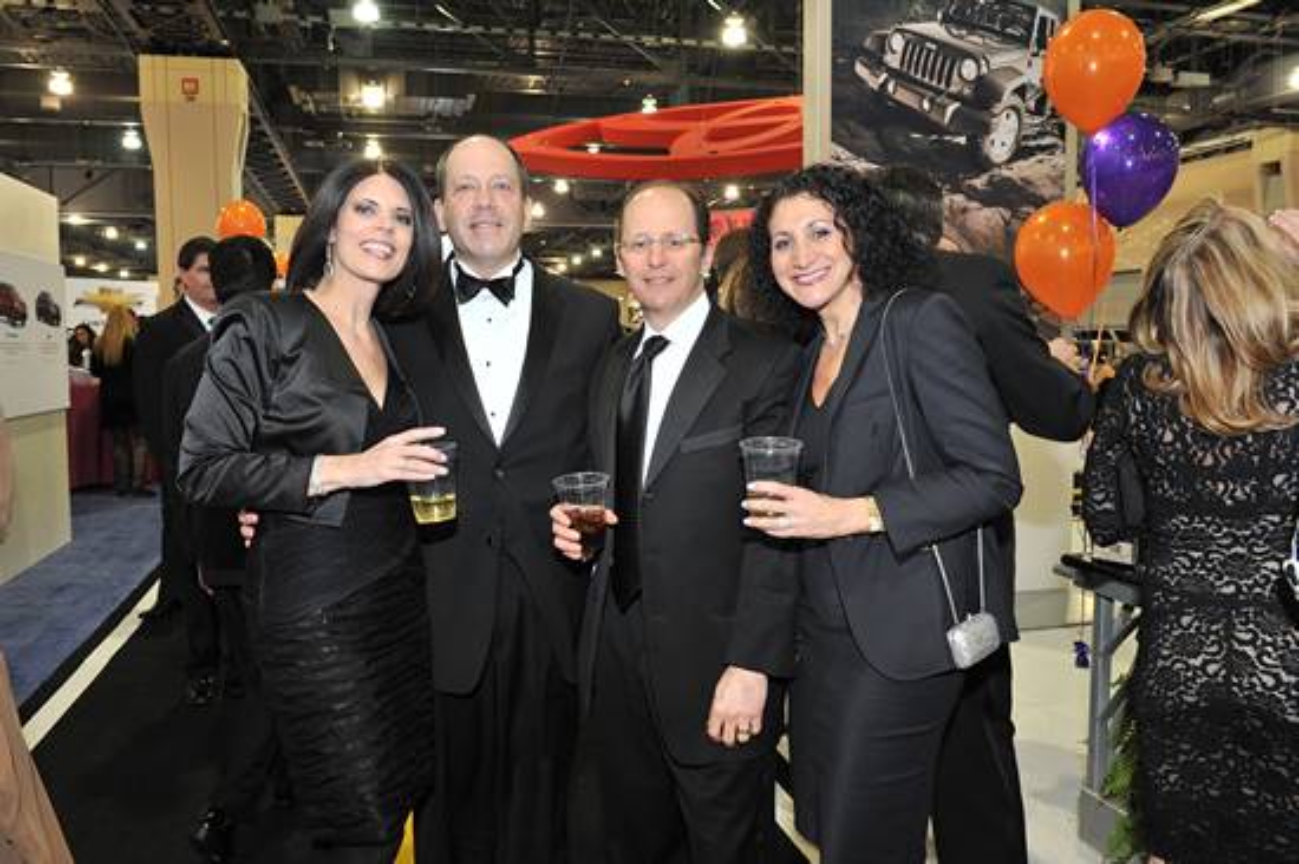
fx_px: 1046
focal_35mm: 29
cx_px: 650
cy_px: 432
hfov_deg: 63.7
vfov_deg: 44.9
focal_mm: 29
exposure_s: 1/100
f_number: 7.1
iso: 1600
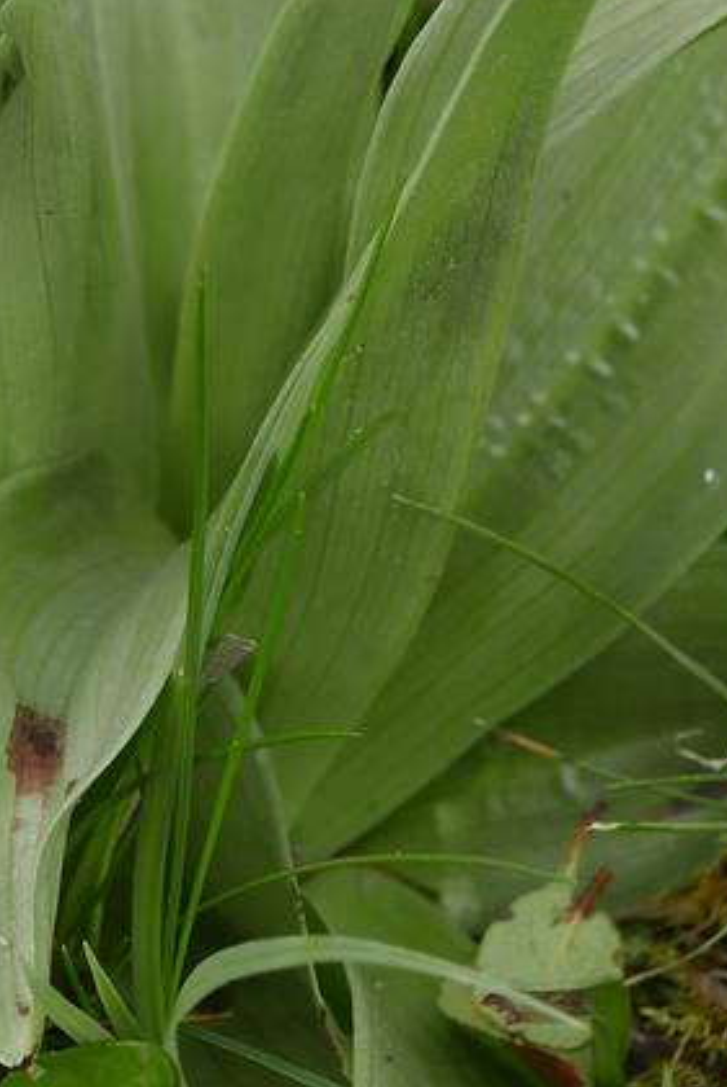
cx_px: -22
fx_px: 8279
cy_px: -111
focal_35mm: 274
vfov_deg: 7.5
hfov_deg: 5.0
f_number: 5.6
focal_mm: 34
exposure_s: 1/160
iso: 200
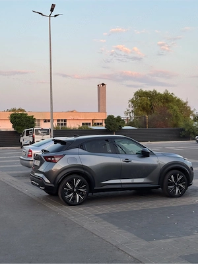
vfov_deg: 39.7
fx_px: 366
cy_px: 132
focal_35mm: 48
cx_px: 99
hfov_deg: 30.3
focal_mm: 6.76
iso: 64
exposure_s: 1/388
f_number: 1.78
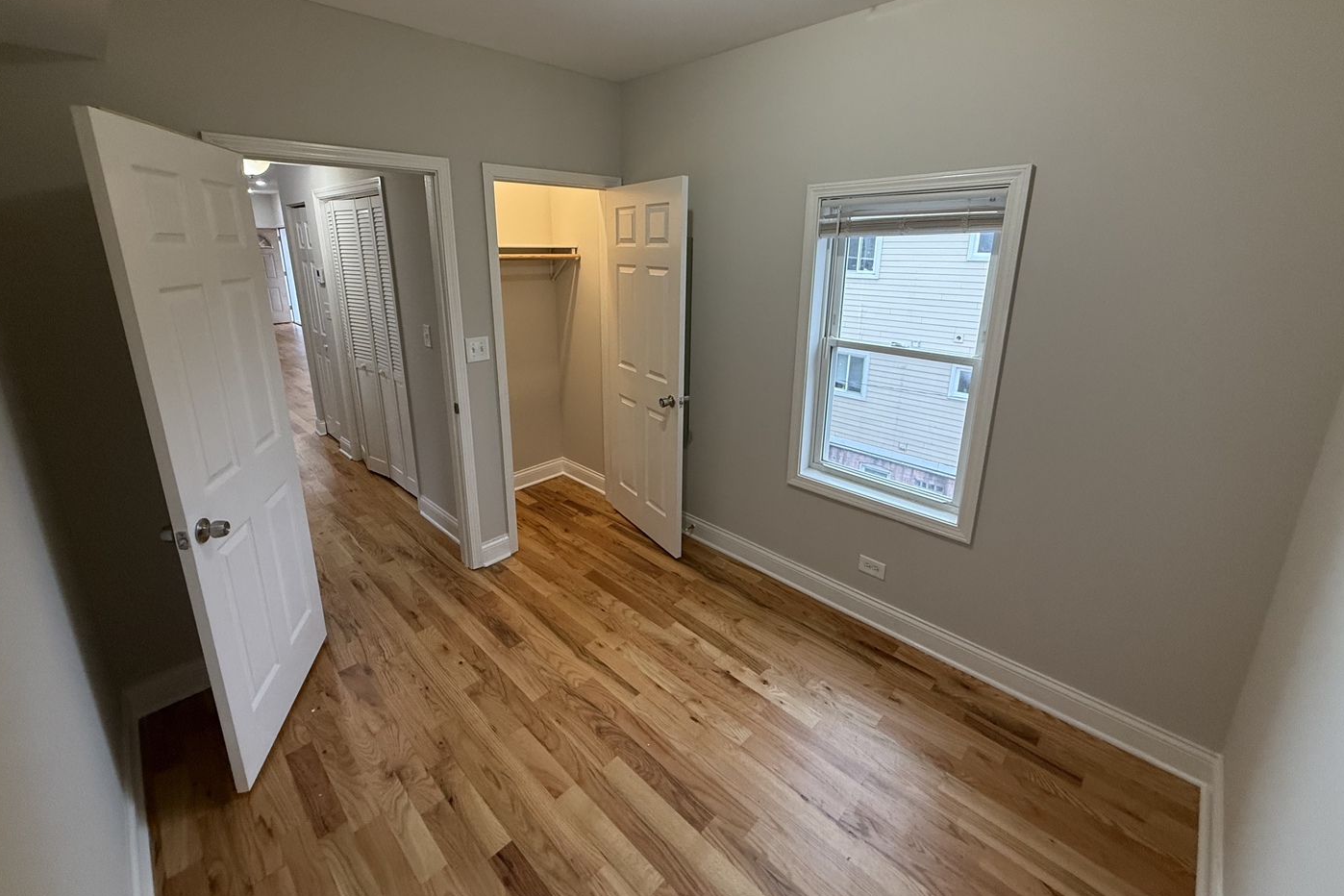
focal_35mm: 15
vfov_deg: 77.0
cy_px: 389
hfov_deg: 100.4
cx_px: 663
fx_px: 560
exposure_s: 1/120
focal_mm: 2.22
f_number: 2.2
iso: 250
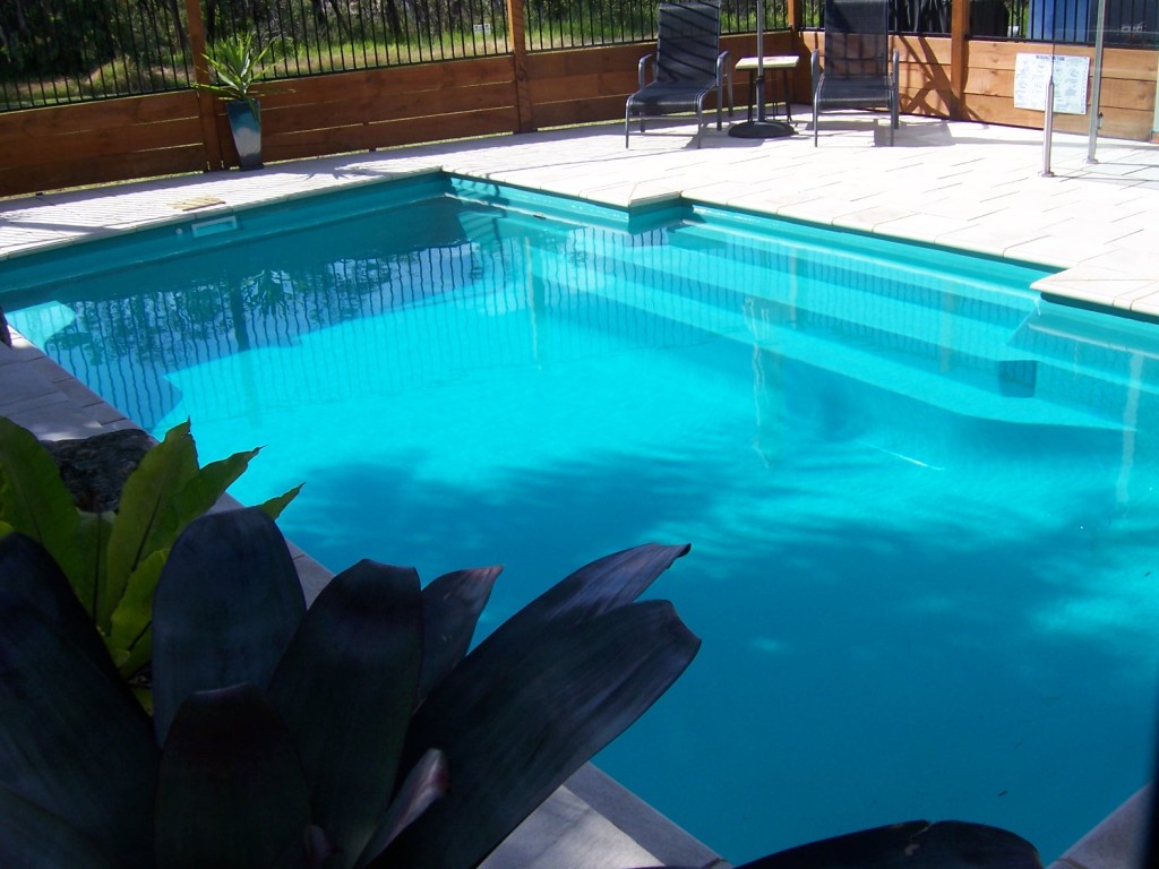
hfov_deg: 51.4
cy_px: 434
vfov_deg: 39.7
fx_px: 1205
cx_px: 580
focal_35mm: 36
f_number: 4.8
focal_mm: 6
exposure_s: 1/350
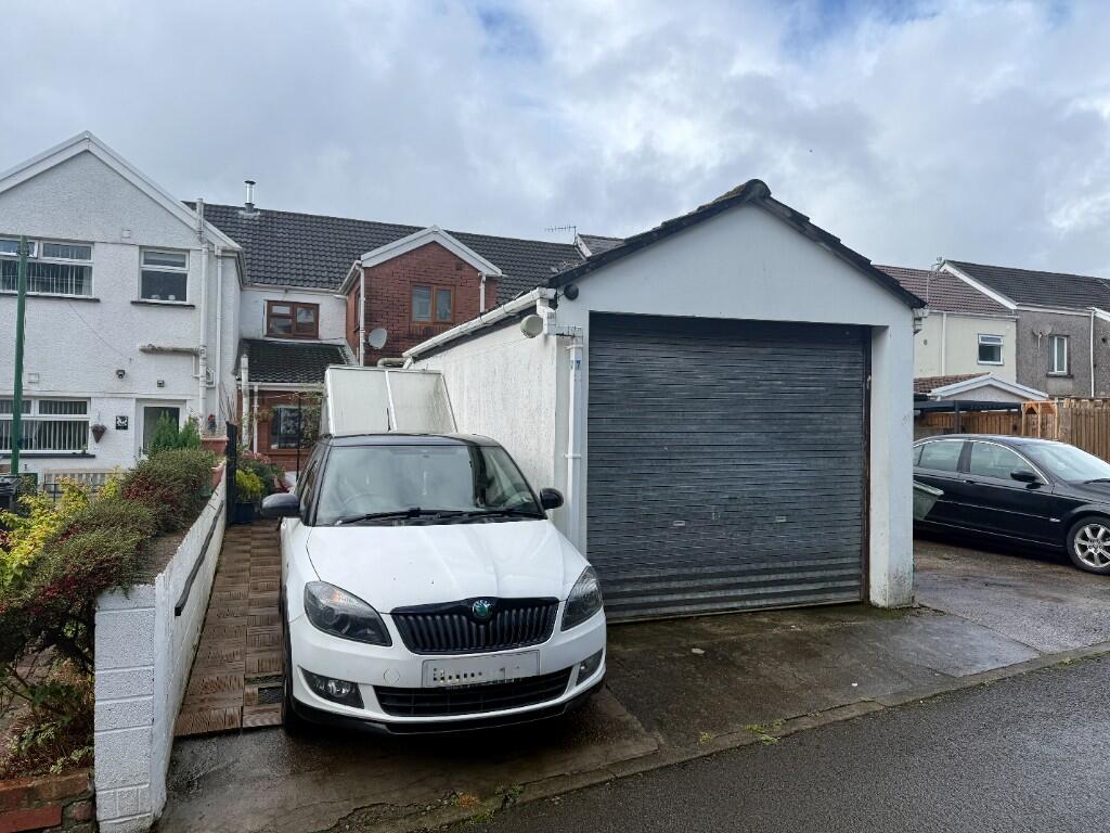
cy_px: 416
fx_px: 770
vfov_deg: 56.8
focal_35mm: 24
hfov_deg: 71.6
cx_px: 555
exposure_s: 1/2907
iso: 80
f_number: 1.78
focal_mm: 6.76
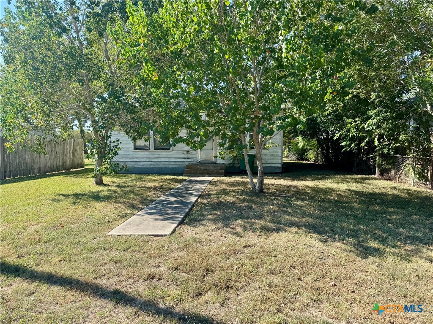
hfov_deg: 71.6
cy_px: 162
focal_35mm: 24
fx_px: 300
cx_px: 216
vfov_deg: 56.8
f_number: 1.78
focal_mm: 6.76
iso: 80
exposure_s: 1/1311
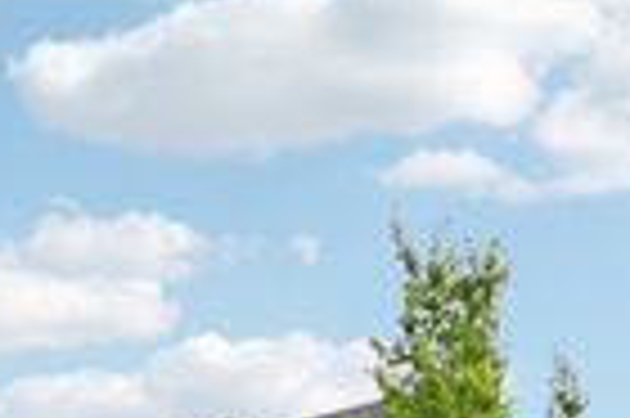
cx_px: -86
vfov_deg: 19.6
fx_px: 1027
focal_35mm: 59
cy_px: 654
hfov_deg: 30.1
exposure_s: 1/640
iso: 250
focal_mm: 16.5
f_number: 9
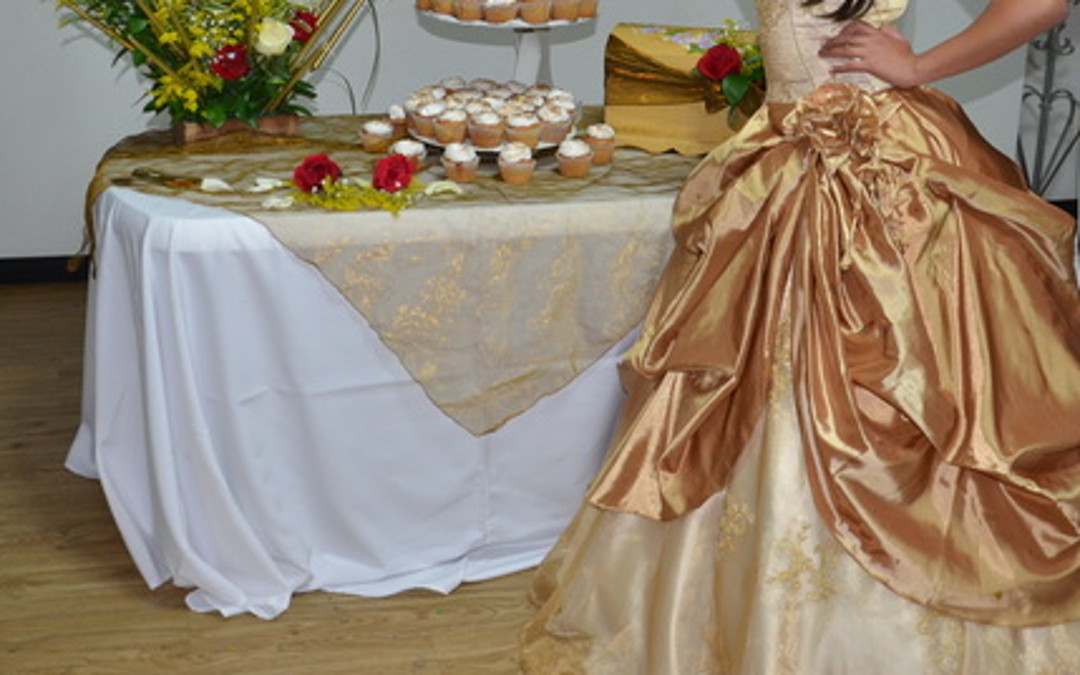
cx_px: 534
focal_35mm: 41
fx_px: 1207
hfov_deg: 48.2
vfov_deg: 30.7
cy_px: 169
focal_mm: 18
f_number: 3.5
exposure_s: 1/60
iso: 800
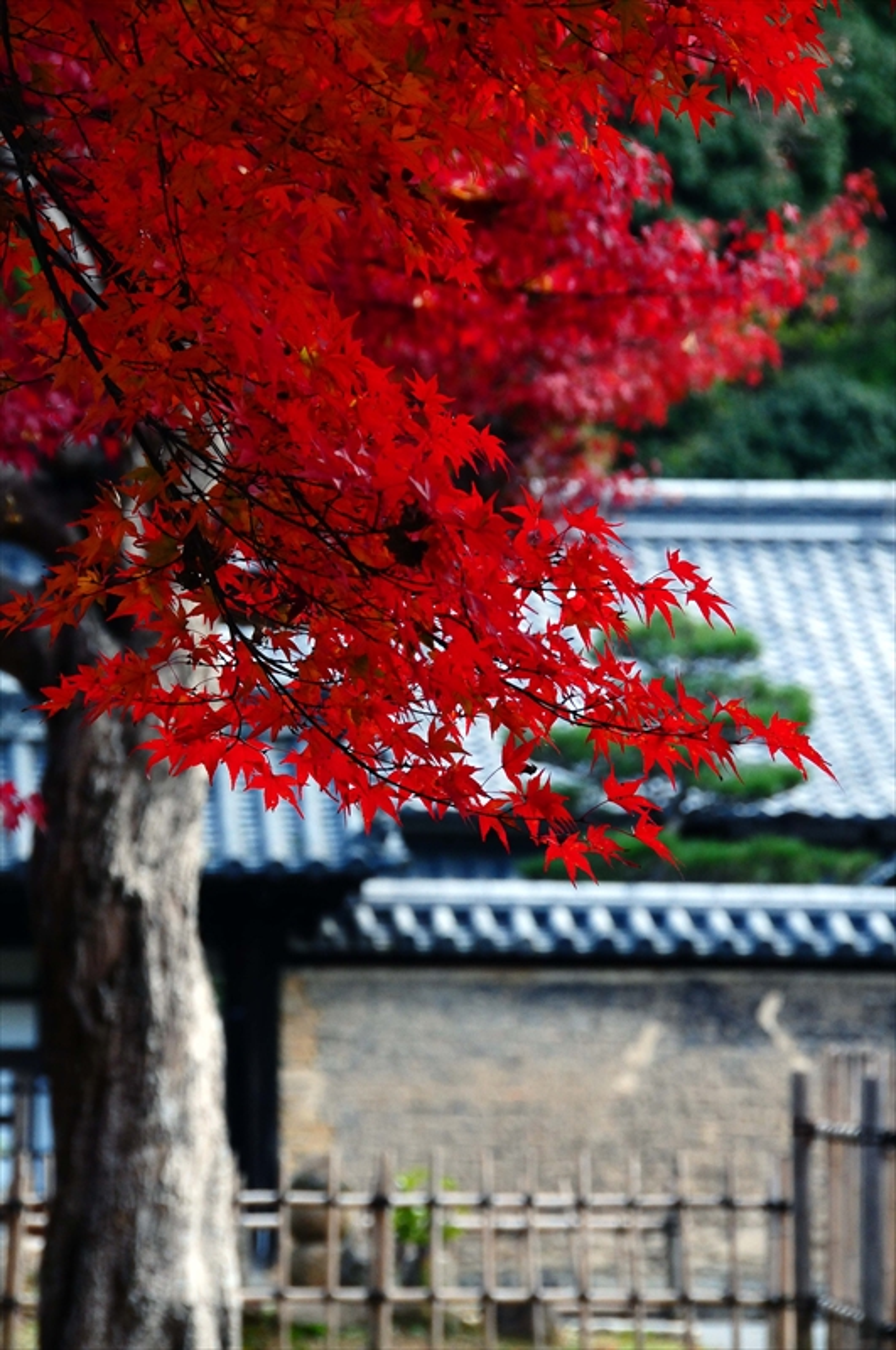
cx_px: 448
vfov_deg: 10.6
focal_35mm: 195
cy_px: 675
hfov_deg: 7.0
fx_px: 7302
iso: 1250
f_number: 9
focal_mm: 130
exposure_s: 1/320
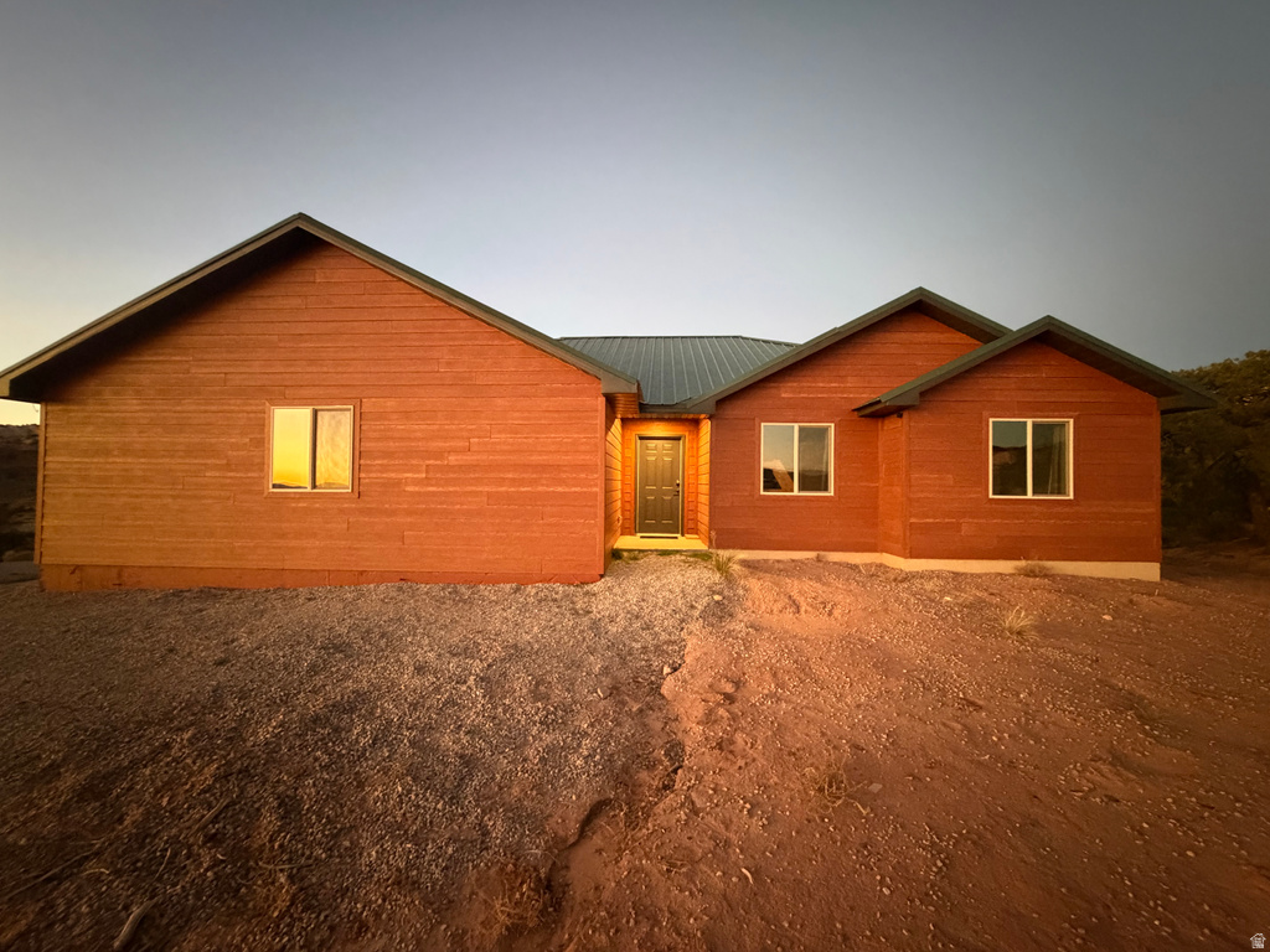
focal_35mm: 14
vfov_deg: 85.7
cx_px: 635
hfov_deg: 102.1
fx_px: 514
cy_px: 476
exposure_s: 1/40
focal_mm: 2.22
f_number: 2.2
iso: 1000
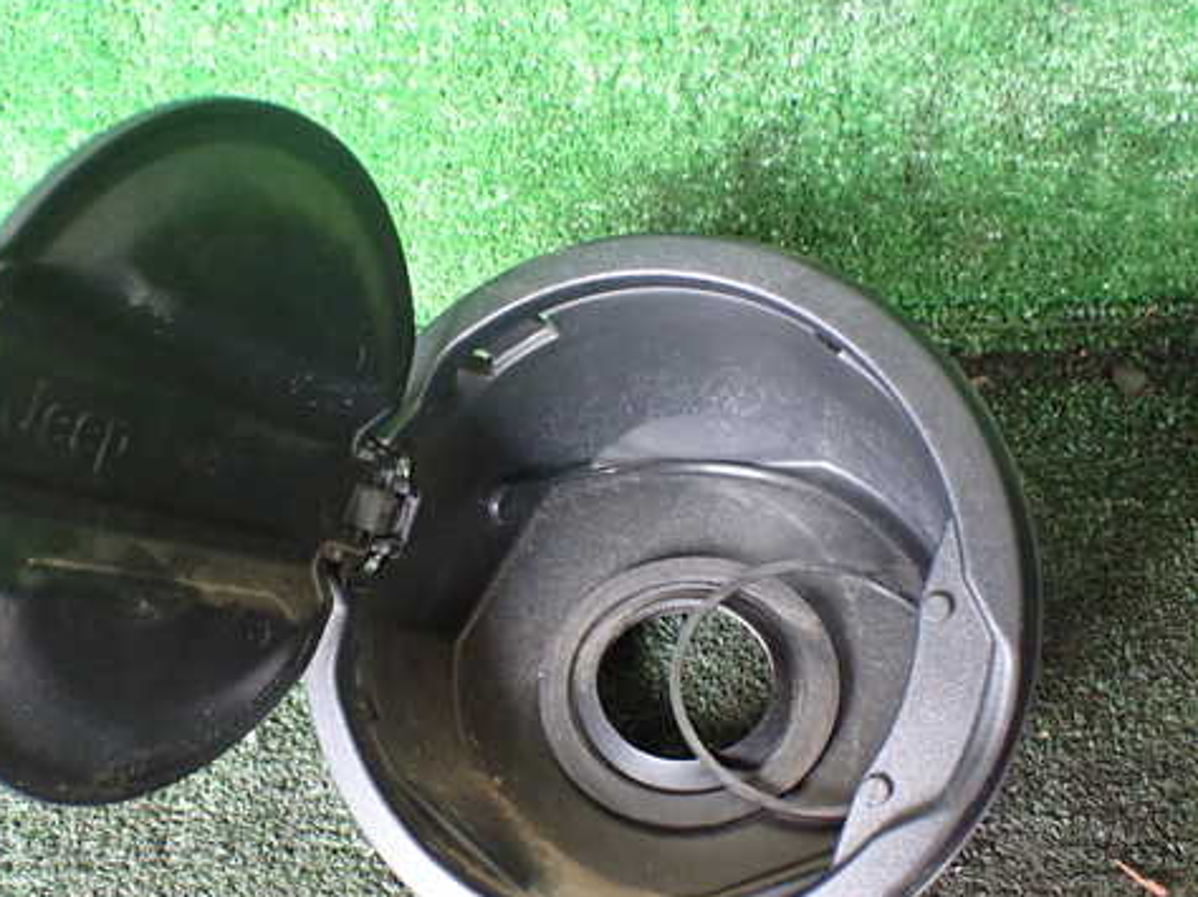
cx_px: 447
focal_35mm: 38
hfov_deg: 48.5
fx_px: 1314
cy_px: 480
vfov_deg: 37.7
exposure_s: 1/30
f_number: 2.3
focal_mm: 5.4
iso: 1000
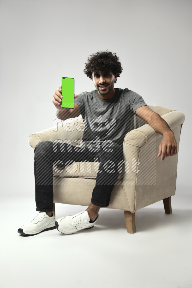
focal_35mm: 40
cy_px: 144
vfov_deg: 48.5
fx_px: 320
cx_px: 96
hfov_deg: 33.4
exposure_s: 1/125
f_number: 5
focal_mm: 40
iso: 400
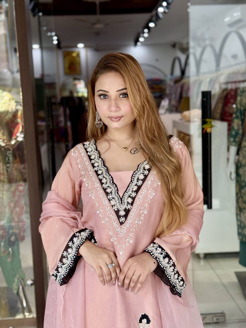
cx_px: 123
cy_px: 164
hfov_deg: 30.3
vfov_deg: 39.7
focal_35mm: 48
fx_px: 455
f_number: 1.78
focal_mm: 6.76
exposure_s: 1/100
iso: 50
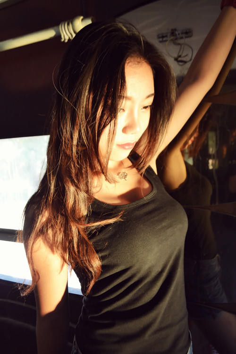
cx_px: 118
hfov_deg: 43.6
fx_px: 295
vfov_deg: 61.9
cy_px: 177
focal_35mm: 30
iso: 800
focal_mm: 20
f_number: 5
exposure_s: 1/160
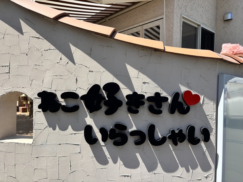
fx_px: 183
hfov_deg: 67.3
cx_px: 122
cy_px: 91
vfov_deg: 53.1
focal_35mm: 26
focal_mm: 5.96
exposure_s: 1/2639
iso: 50
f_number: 1.6
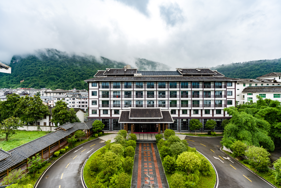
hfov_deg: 96.7
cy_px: 94
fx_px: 125
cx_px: 140
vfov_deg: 73.7
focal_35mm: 16
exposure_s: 1/500
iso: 100
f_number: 2.8
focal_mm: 16
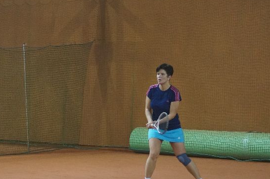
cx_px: 154
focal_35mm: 165
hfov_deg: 12.5
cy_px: 109
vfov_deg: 8.3
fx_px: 1233
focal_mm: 75
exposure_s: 1/125
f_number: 4.5
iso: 3200
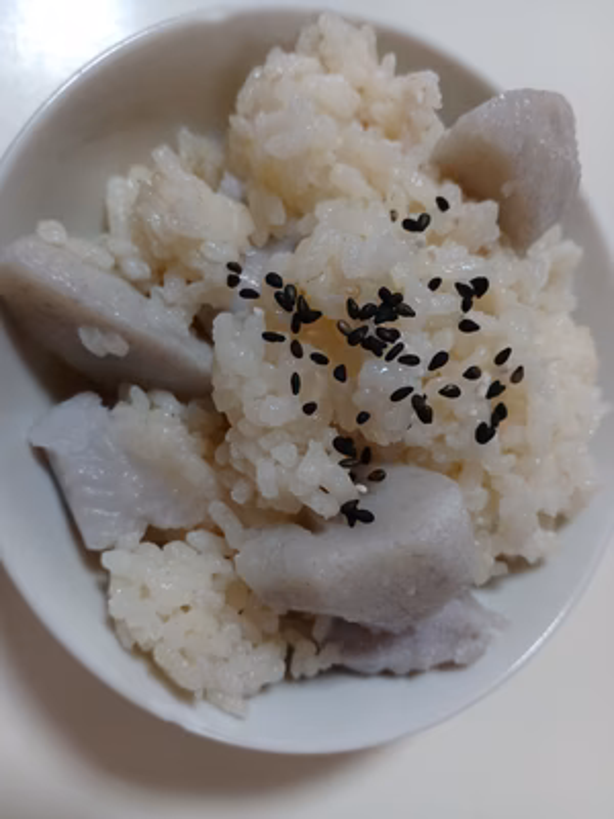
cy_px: 410
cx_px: 307
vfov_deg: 65.3
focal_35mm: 27
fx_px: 639
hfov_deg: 51.4
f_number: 1.9
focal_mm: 3.58
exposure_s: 1/50
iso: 80
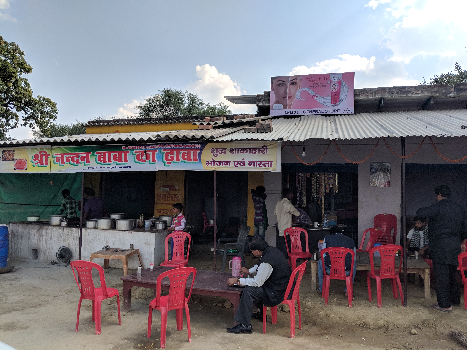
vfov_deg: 51.4
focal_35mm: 27
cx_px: 234
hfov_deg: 65.3
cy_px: 175
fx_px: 364
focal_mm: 4.44
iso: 61
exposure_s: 1/3344
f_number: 1.8
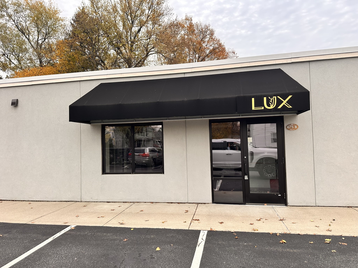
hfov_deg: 71.6
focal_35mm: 24
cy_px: 134
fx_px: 248
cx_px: 179
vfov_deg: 56.8
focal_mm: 6.86
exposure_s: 1/1009
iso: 80
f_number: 1.78
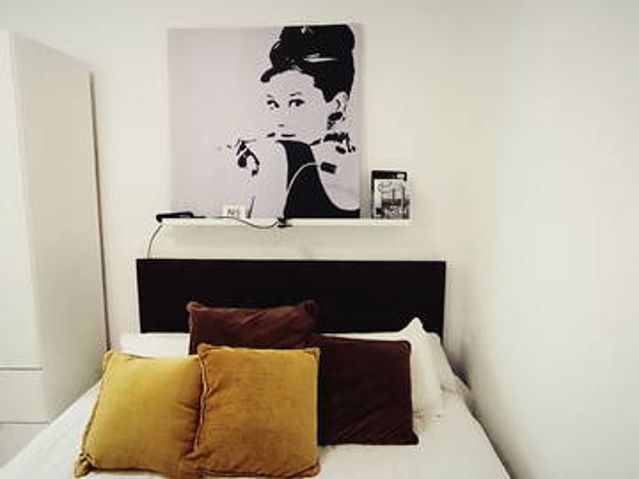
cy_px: 240
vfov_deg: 78.1
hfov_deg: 94.5
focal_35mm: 16
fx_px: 295
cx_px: 320
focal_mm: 1.66
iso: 821
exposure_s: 1/25
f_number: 2.2
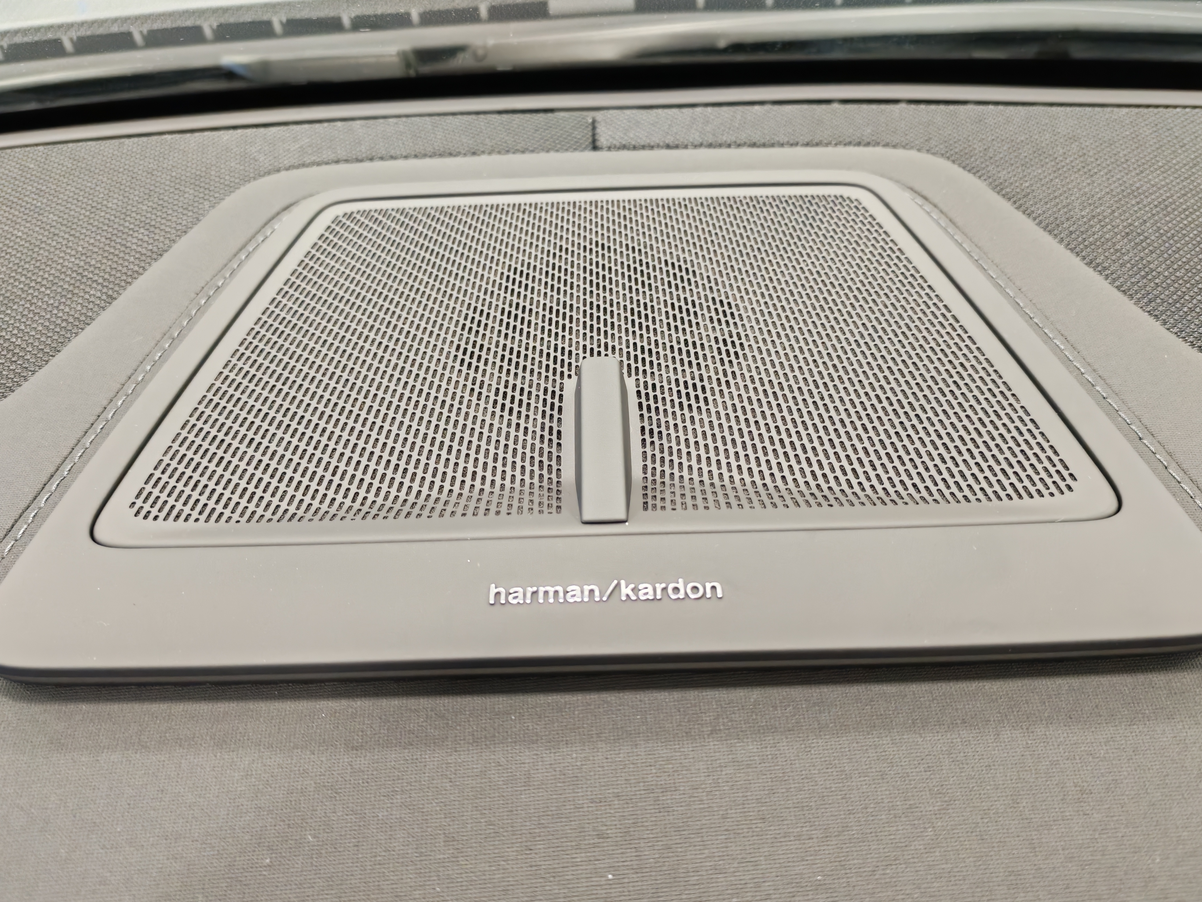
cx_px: 601
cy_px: 451
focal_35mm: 31
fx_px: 1076
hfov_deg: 58.4
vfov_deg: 45.4
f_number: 1.9
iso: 3200
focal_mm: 6.12
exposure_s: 1/50
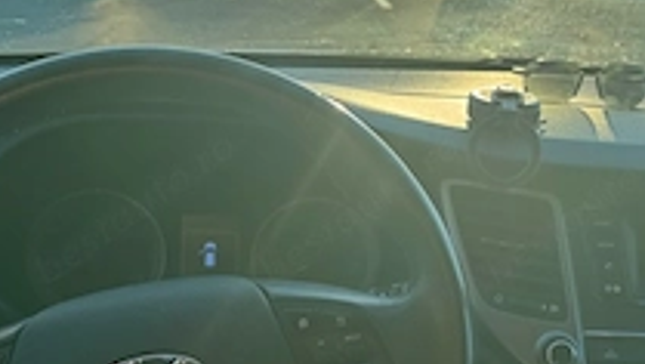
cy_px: 250
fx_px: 856
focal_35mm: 50
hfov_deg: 40.7
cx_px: 435
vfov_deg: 23.9
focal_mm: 6.76
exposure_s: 1/1215
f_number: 1.78
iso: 80
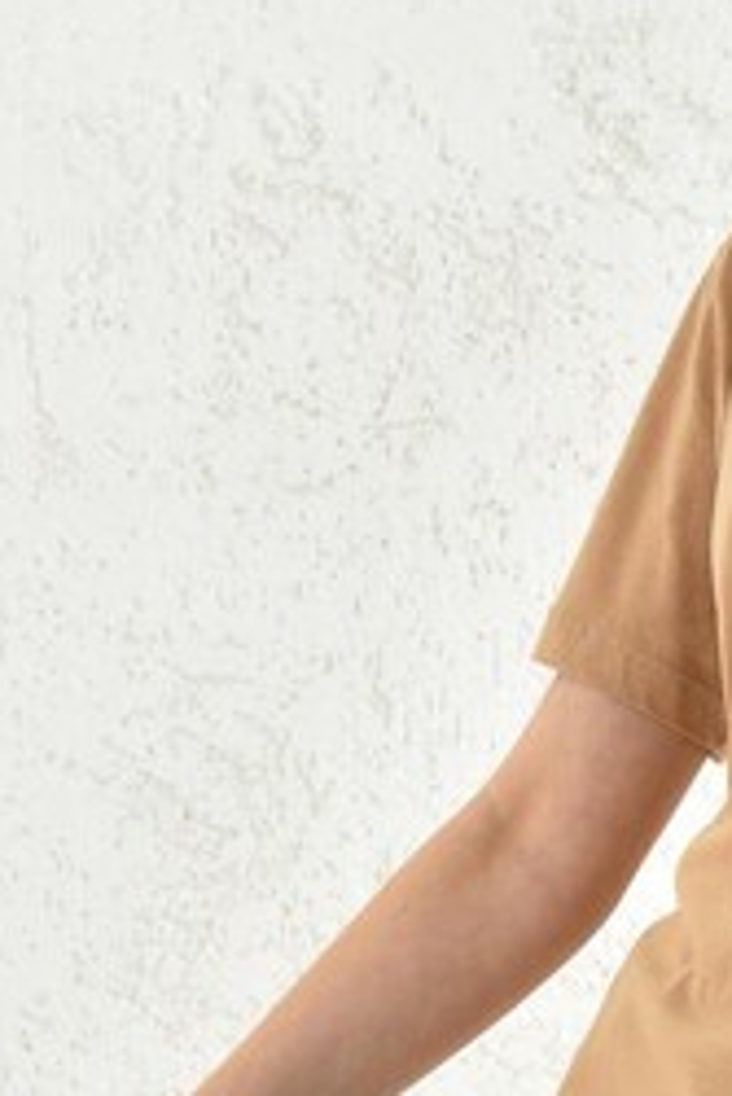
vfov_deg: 19.4
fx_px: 3198
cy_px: 570
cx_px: 802
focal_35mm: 105
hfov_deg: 12.8
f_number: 7.1
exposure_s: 1/160
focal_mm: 35
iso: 100
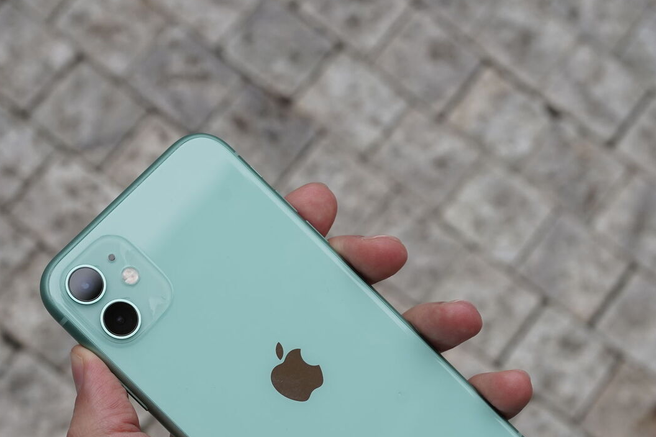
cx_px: 300
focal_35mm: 100
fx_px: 1822
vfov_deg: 13.6
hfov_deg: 20.4
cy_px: 359
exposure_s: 1/250
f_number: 7.1
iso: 250
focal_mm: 55
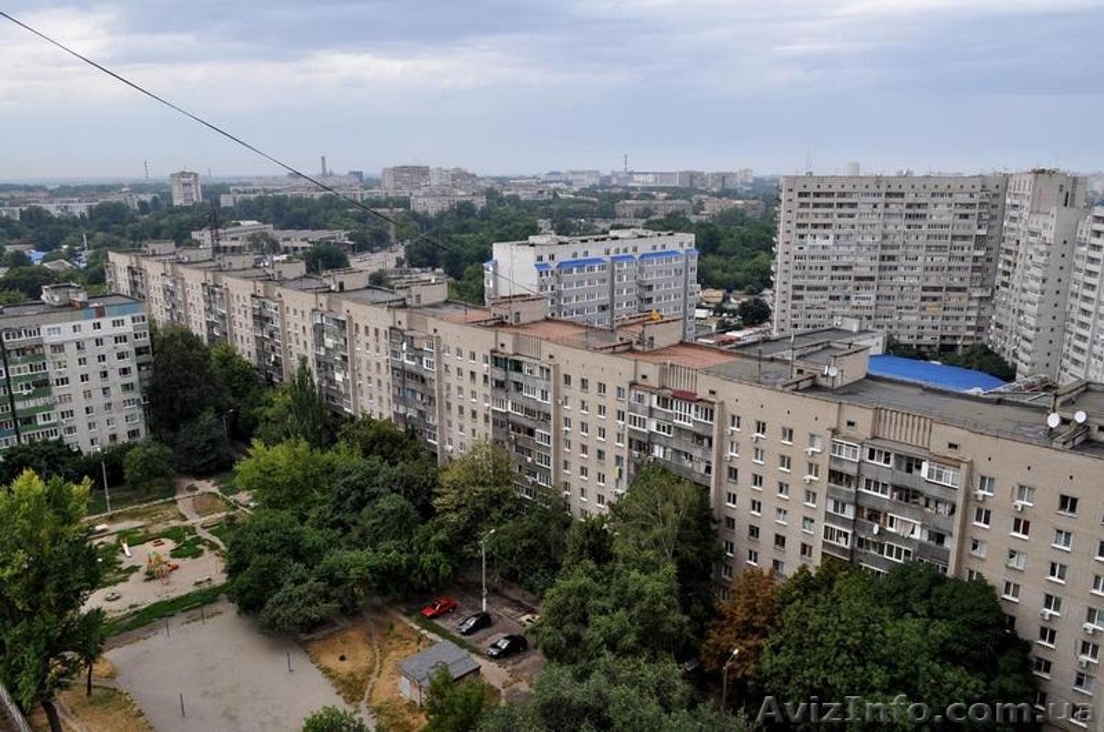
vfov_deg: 47.8
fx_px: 827
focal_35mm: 27
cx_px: 552
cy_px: 366
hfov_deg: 67.5
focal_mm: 18
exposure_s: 1/320
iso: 200
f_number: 9
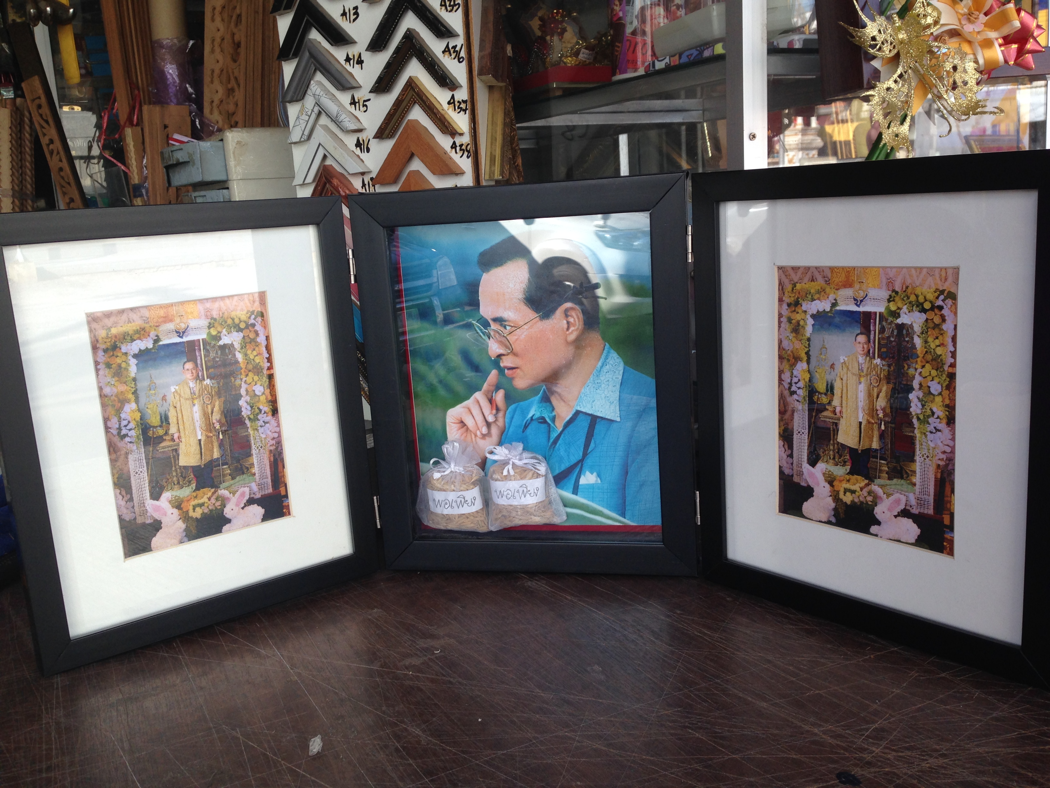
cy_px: 394
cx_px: 525
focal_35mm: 33
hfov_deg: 55.4
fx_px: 1001
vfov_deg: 42.9
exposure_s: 1/156
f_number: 2.4
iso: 50
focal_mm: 4.12
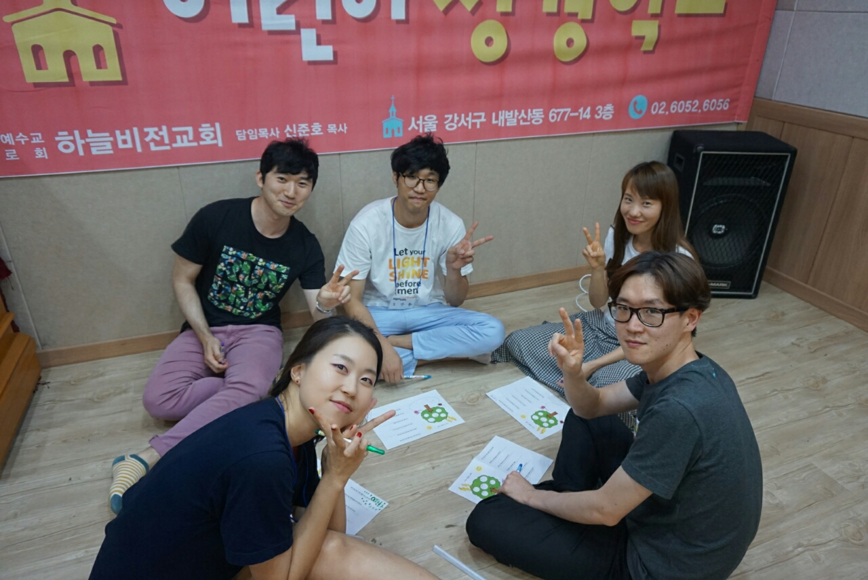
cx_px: 434
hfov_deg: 73.7
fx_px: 579
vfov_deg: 53.2
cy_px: 290
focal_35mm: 24
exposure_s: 1/160
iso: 1250
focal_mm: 16
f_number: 4
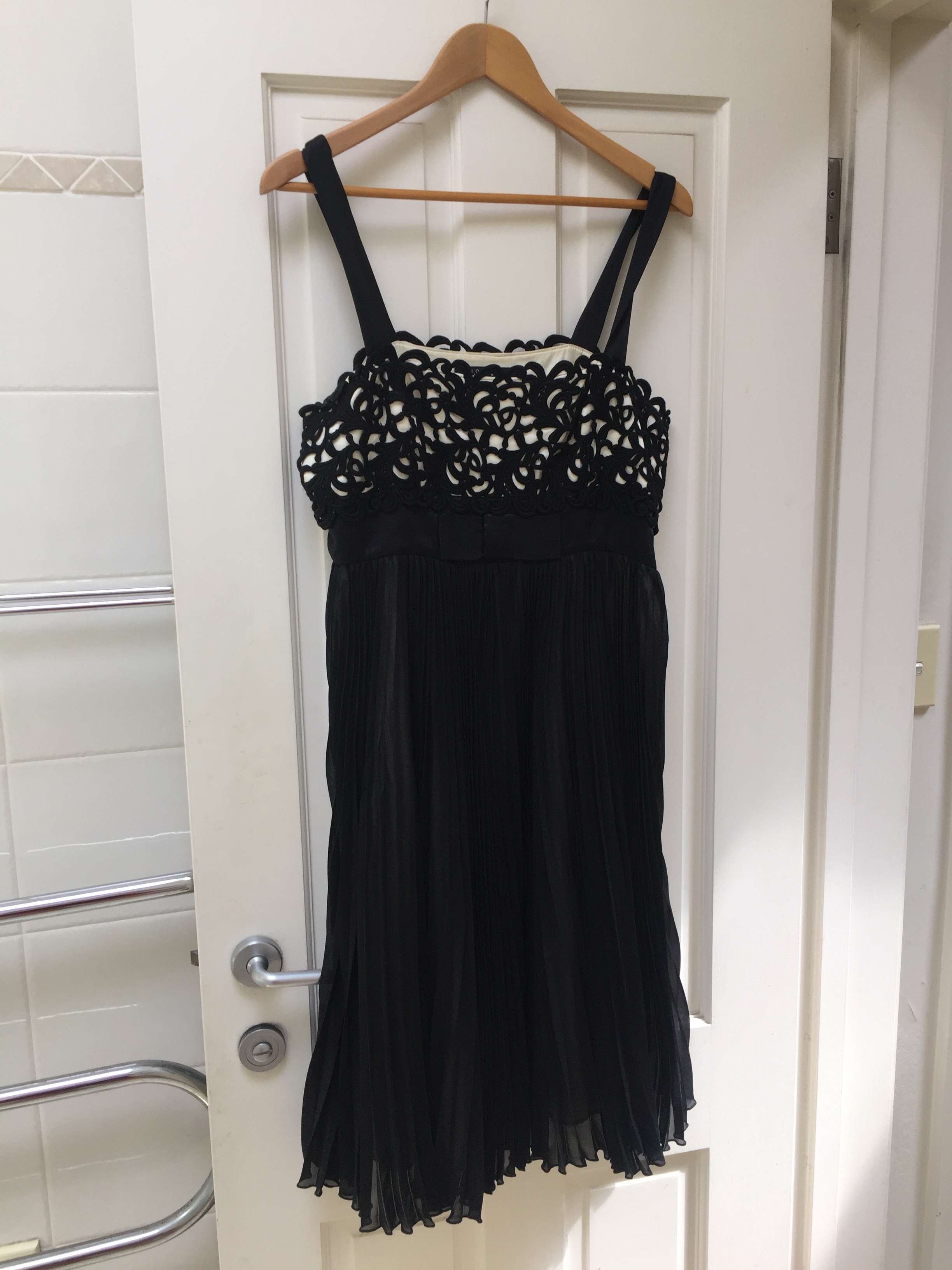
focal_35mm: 29
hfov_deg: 48.2
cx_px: 476
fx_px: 1063
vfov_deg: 61.7
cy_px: 635
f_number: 2.2
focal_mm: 4.15
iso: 40
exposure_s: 1/50
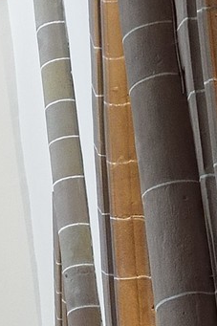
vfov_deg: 10.0
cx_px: -487
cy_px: 326
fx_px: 1846
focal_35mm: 204
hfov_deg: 6.1
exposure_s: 1/20
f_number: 6.3
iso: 1600
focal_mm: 29
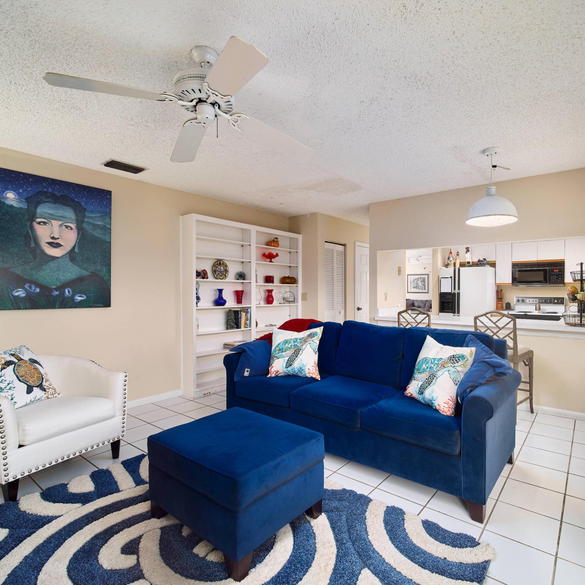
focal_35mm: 17
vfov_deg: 83.9
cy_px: 300
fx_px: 325
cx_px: 325
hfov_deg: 83.7
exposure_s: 1/250
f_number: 5.6
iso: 100
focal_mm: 7
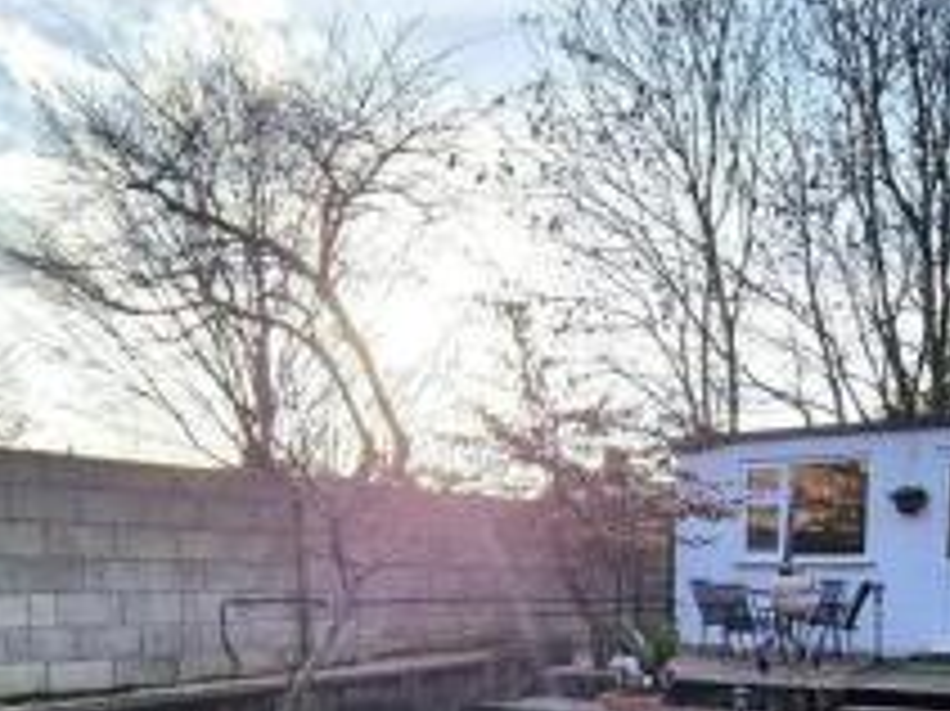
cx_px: 660
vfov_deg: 34.3
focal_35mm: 36
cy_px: 781
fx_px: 987
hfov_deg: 50.1
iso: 50
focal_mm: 2.2
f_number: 2.2
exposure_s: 1/1667
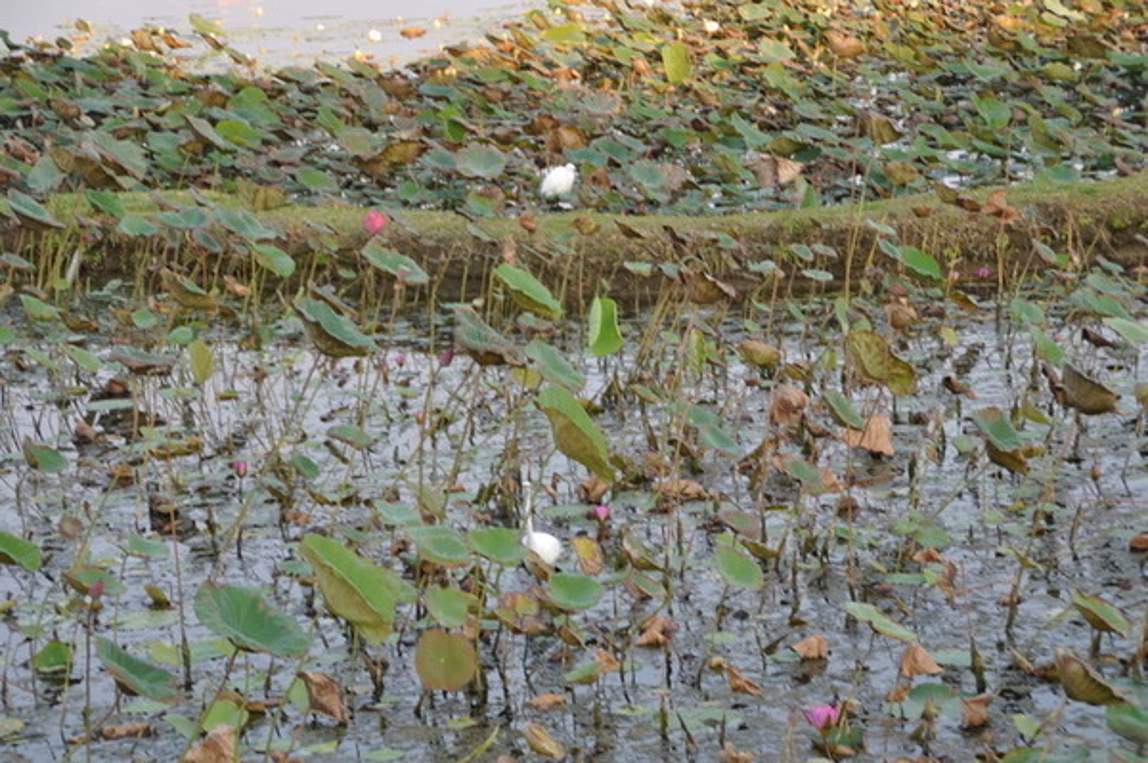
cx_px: 574
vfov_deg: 13.0
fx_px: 3345
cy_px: 382
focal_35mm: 105
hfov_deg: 19.5
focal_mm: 70
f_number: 5.6
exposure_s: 1/80
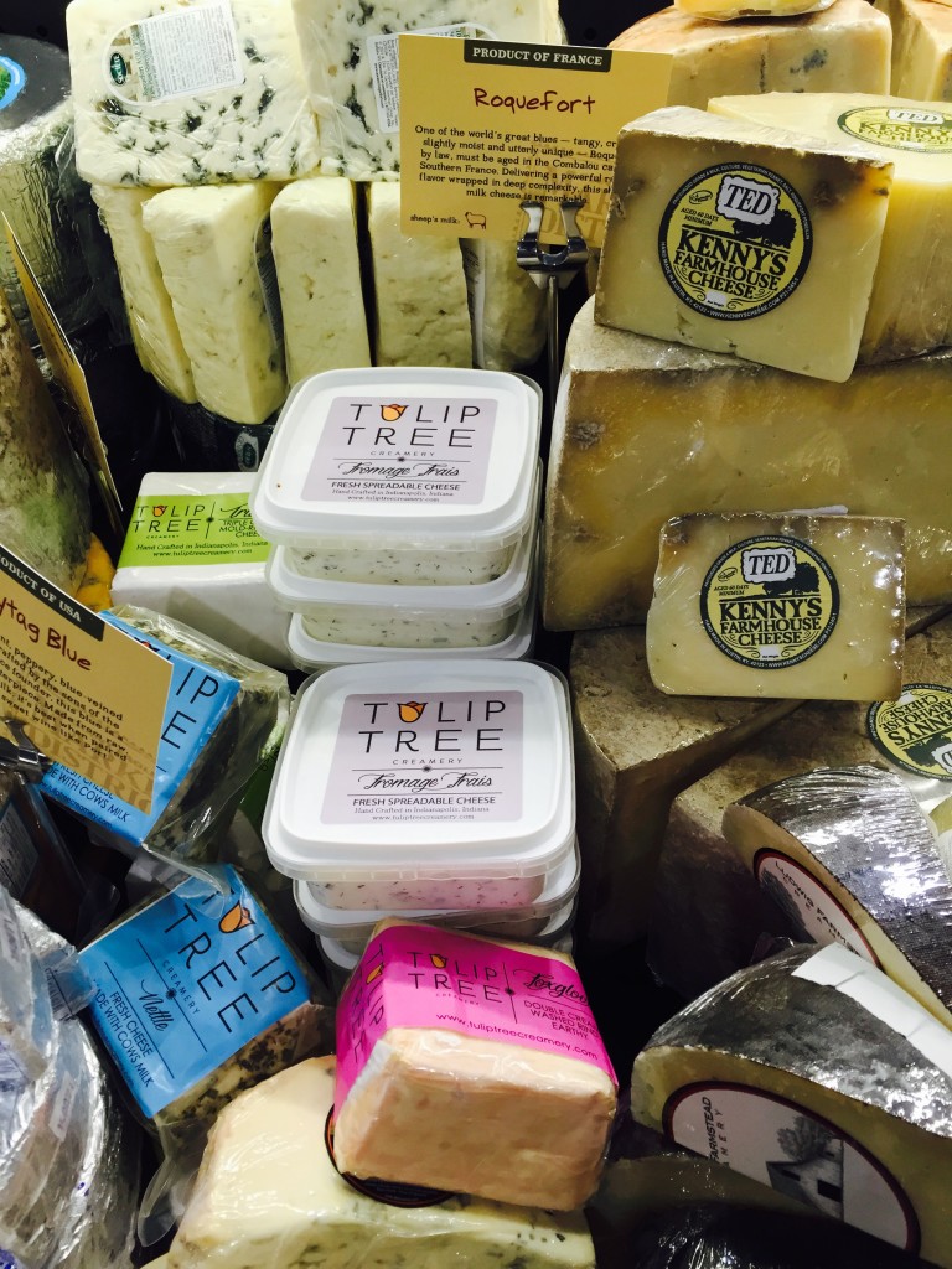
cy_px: 634
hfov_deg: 48.2
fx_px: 1063
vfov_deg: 61.7
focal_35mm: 29
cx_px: 476
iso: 32
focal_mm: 4.15
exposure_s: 1/40
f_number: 2.2
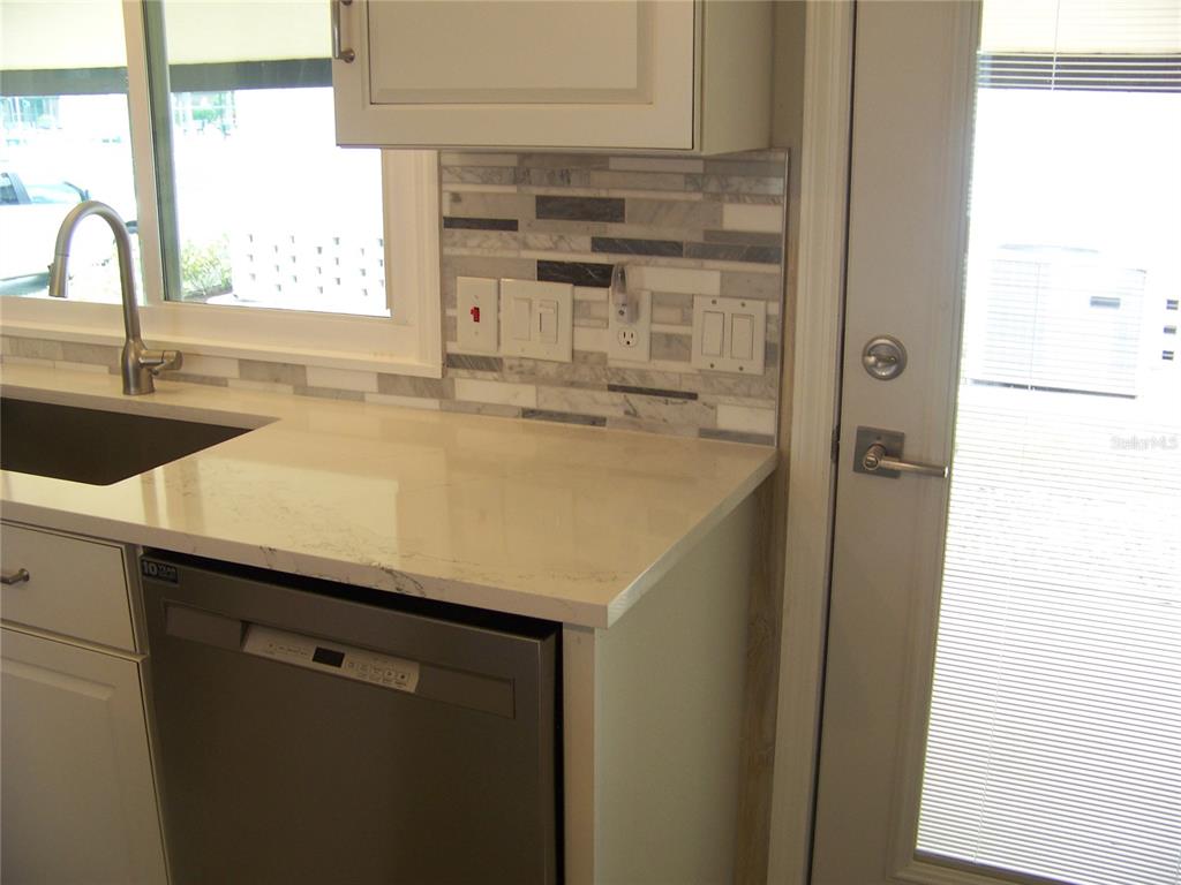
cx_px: 590
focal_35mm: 36
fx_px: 1228
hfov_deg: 51.4
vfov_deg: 39.7
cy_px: 442
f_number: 2.8
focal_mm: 5.85
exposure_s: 1/30
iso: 80
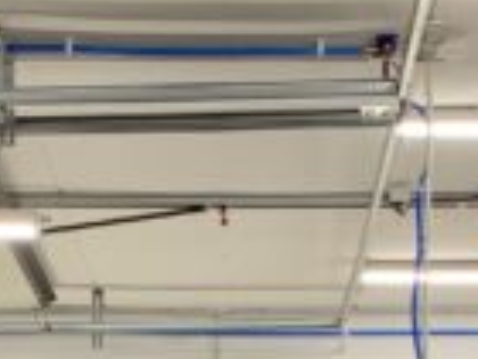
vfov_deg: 10.6
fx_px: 1795
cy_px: 686
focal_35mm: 130
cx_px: 188
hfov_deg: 15.2
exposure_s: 1/50
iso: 64
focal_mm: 4.25
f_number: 1.8
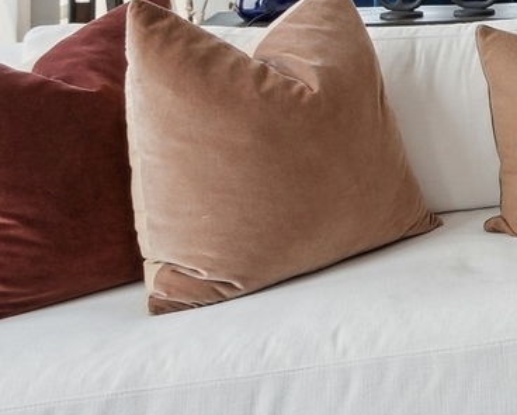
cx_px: 980
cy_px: -55
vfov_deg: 21.8
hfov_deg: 19.5
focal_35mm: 66
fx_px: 1011
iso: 500
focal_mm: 16
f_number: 8
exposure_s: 1/125
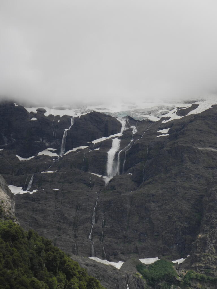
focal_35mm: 119
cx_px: 108
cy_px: 144
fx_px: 995
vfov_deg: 16.6
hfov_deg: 12.5
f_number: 4.5
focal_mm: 25.4
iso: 100
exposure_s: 1/640
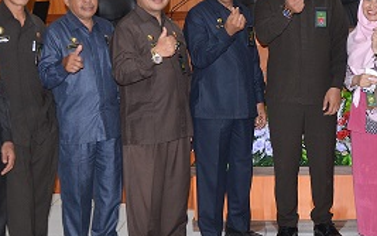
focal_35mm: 141
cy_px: 44
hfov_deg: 14.8
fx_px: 1449
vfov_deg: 9.3
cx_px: 287
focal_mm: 40
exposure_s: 1/60
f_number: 5.6
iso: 400
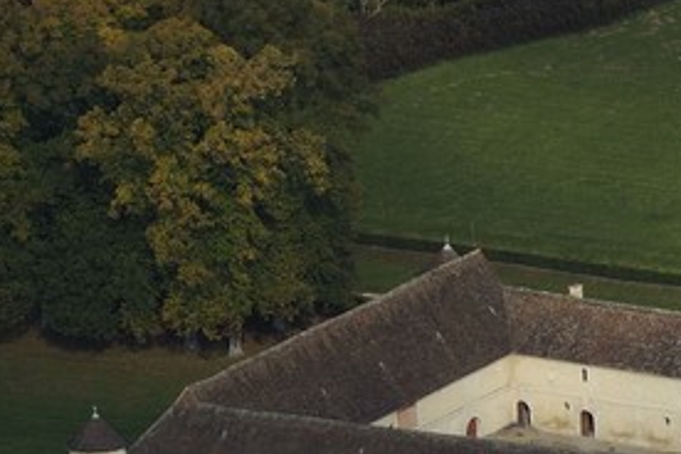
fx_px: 13373
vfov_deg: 1.9
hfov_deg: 2.9
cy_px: 785
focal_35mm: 707
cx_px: 1922
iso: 400
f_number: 9
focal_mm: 122
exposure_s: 1/800
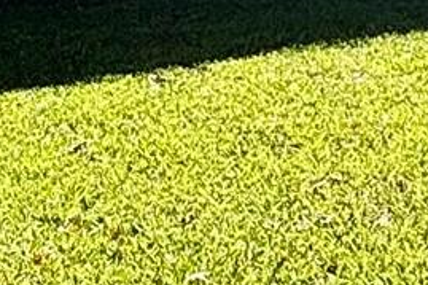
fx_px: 1319
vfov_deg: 11.1
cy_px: -293
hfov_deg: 16.3
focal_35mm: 111
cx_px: 697
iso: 50
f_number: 2.2
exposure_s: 1/1125
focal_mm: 2.22
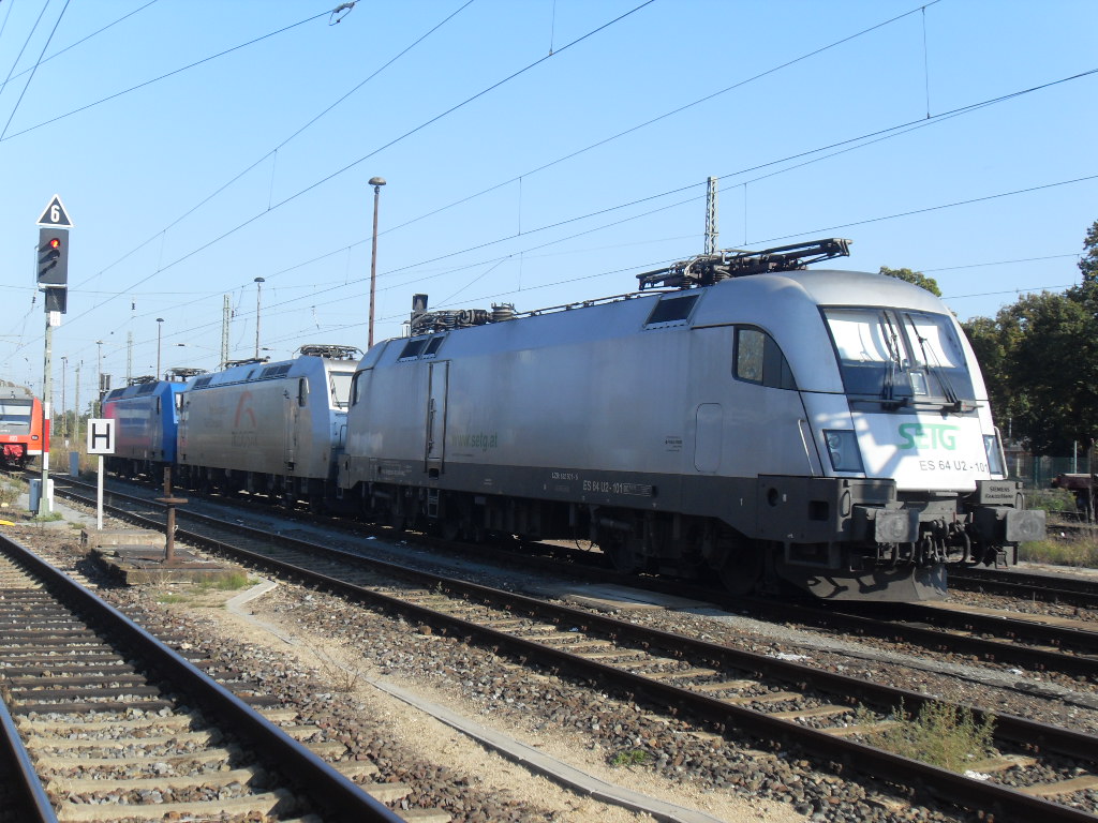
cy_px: 412
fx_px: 1586
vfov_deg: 29.1
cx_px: 549
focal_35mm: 50
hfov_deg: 38.2
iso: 80
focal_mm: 8.4
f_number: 8.4
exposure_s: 1/125
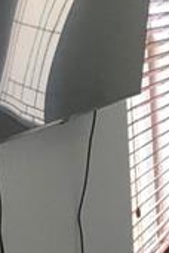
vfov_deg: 10.0
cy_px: 259
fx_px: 1436
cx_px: 451
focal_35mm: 204
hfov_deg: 6.3
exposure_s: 1/30
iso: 32
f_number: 1.8
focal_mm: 3.99
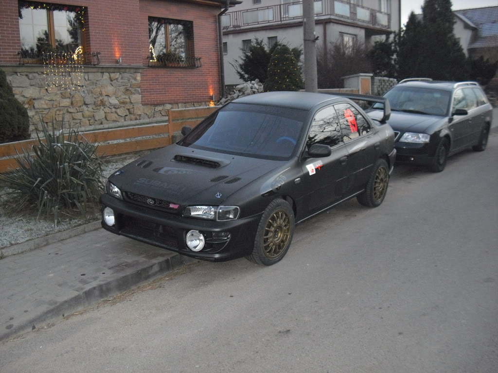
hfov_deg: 49.0
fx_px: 547
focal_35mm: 38
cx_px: 249
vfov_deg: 37.7
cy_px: 186
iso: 400
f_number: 2.8
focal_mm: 6.2
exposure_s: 1/60
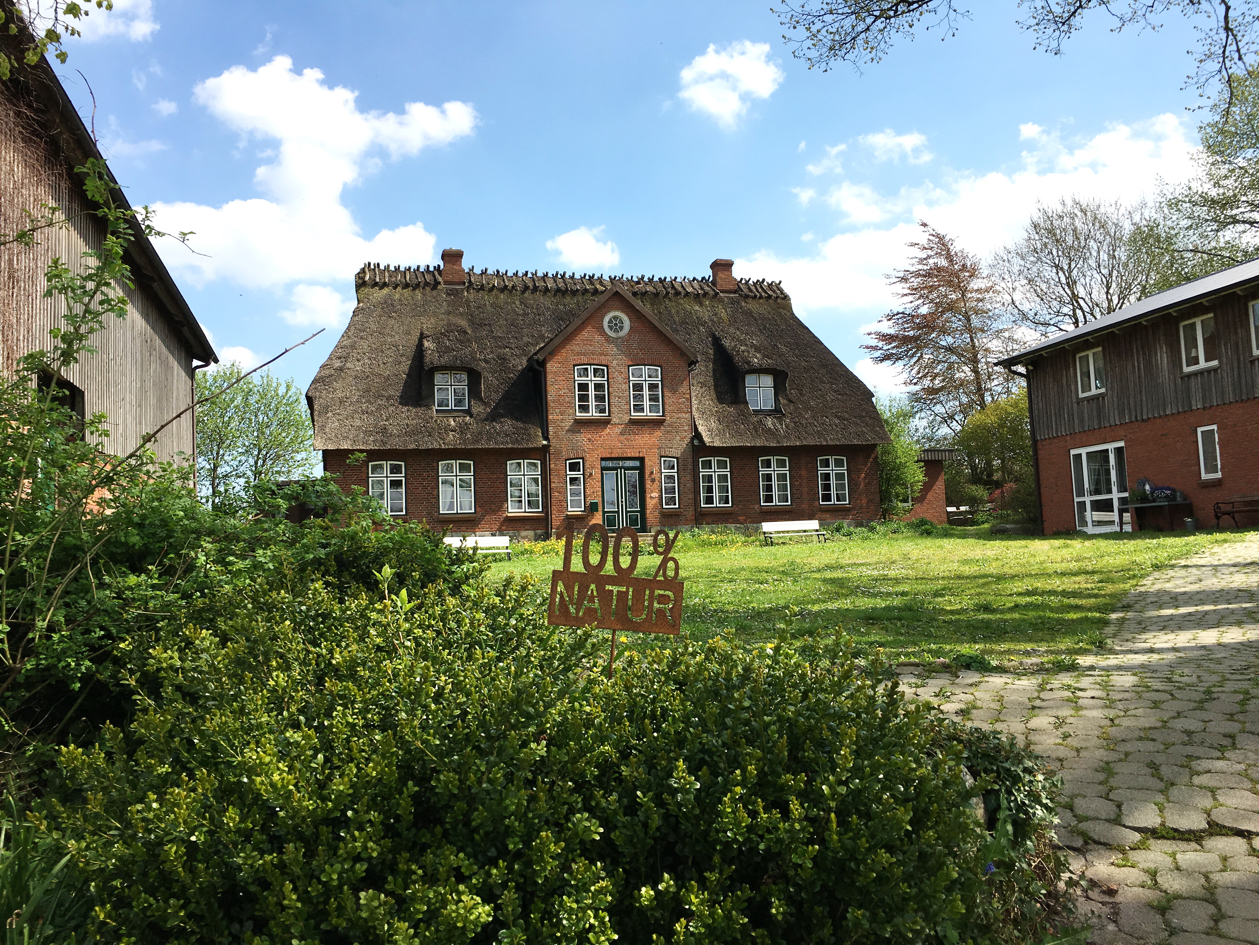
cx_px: 630
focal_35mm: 29
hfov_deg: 61.7
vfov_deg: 48.2
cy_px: 472
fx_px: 1055
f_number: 2.2
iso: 25
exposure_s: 1/1570
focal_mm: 4.15
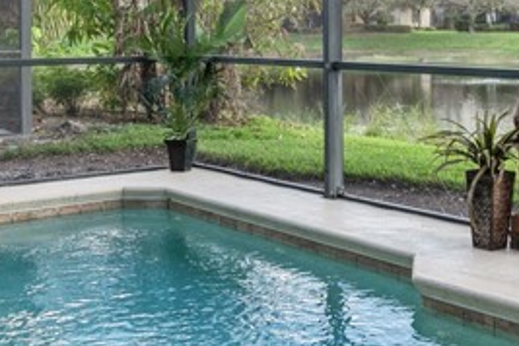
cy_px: 16
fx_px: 937
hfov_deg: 30.9
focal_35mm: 65
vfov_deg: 20.4
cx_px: 280
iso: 200
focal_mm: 16
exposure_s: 1/60
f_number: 8
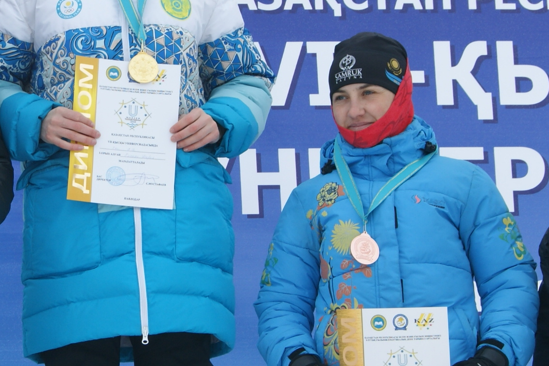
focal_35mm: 158
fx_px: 2401
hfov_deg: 13.0
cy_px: 188
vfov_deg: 8.7
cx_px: 72
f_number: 8
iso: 100
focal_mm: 35
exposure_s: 1/125
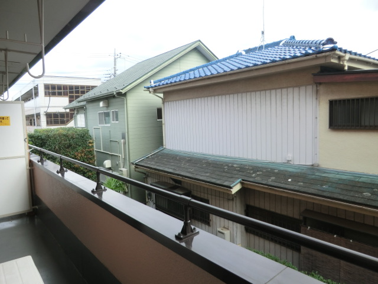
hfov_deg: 71.6
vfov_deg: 56.8
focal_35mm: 24
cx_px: 189
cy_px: 142
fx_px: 262
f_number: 3.2
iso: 80
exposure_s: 1/125
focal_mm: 4.3
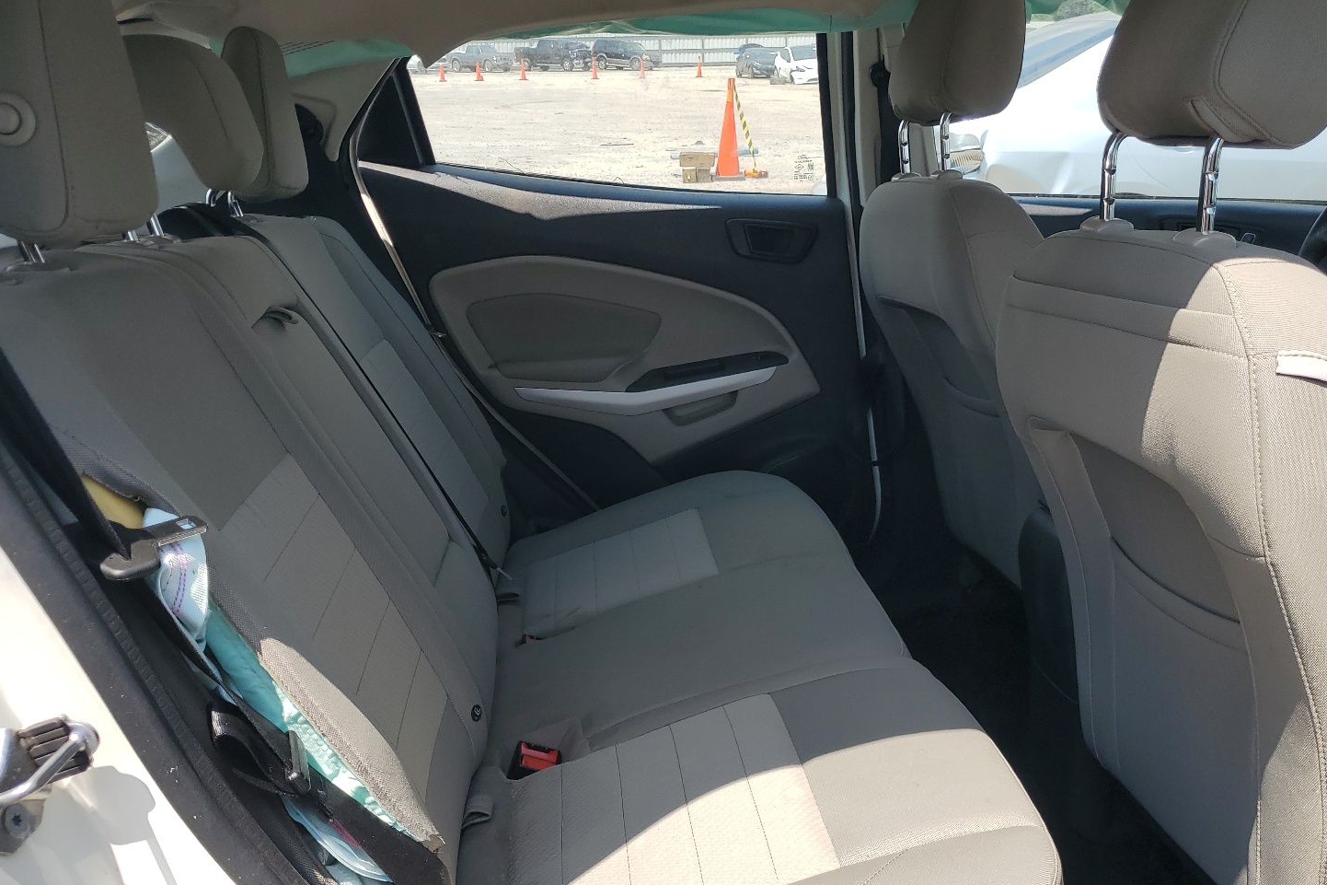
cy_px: 519
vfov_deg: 43.4
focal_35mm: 30
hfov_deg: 61.9
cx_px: 716
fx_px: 1106
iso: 50
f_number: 1.5
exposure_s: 1/1667
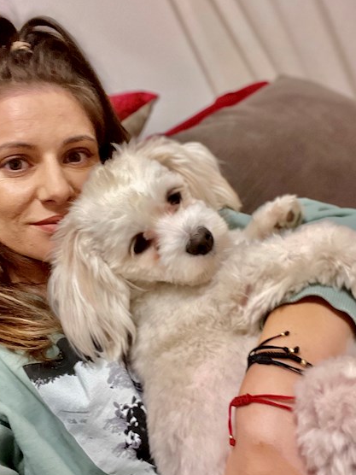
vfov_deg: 51.3
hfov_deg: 39.6
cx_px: 160
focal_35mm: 36
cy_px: 223
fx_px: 494
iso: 320
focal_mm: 2.71
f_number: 2.2
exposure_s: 1/33
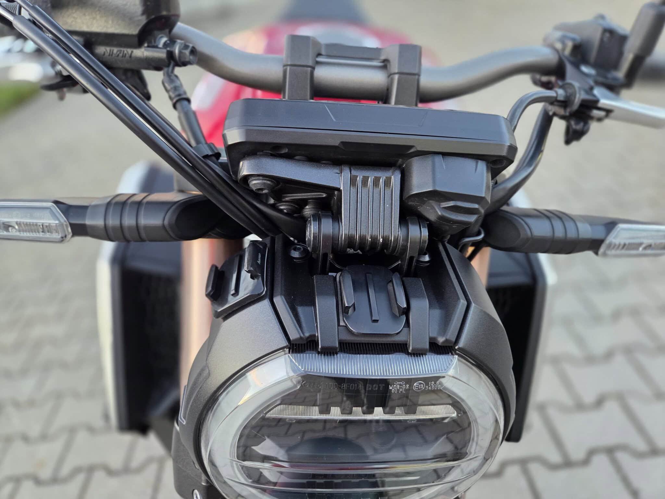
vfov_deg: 58.9
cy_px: 250
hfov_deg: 73.9
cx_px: 332
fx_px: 442
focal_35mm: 23
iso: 250
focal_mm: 5.4
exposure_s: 1/100
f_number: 1.8
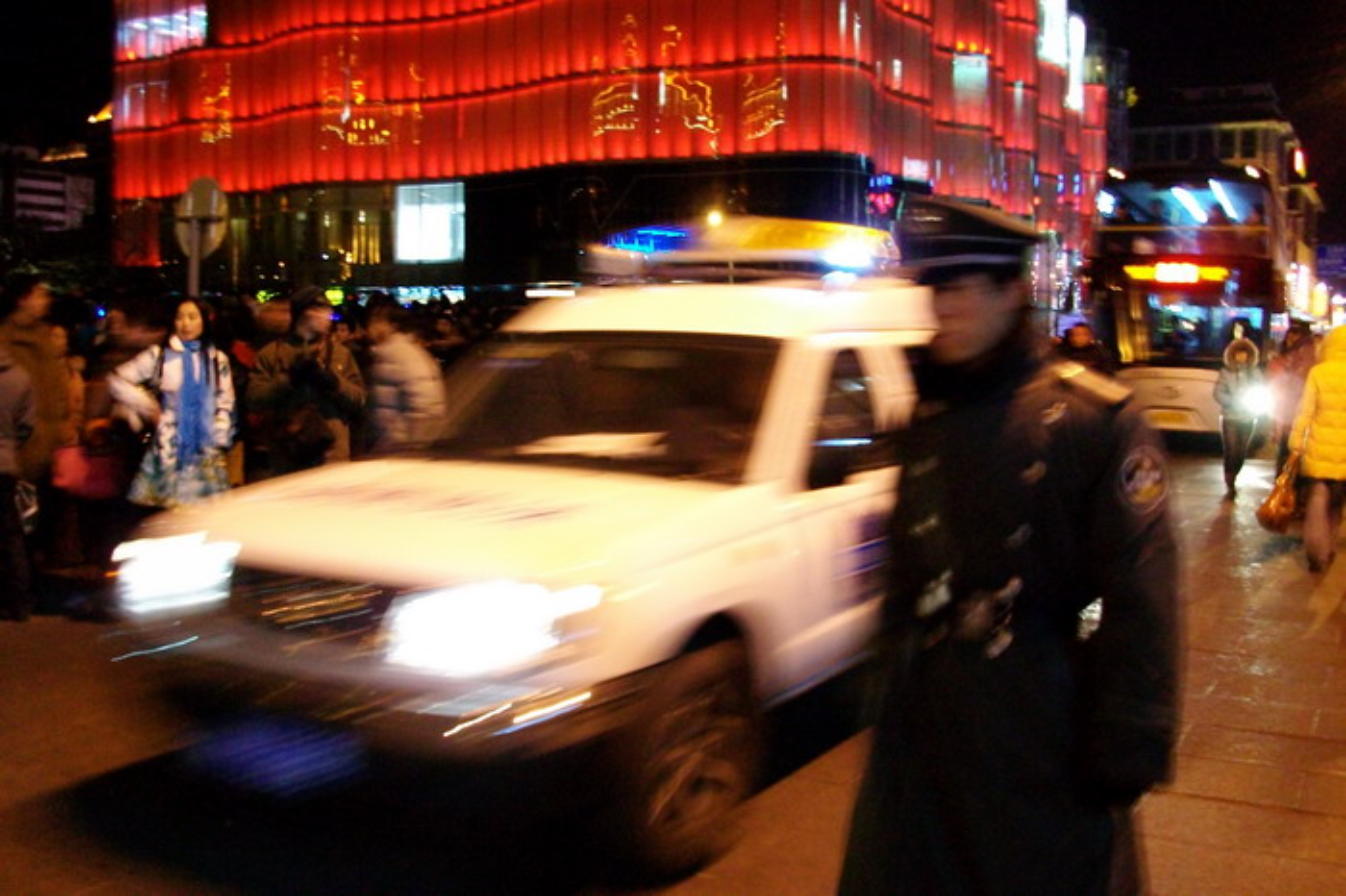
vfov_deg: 38.8
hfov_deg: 55.8
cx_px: 673
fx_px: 1271
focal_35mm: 34
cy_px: 448
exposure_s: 1/4.05
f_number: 2.9
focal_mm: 5.7
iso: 200
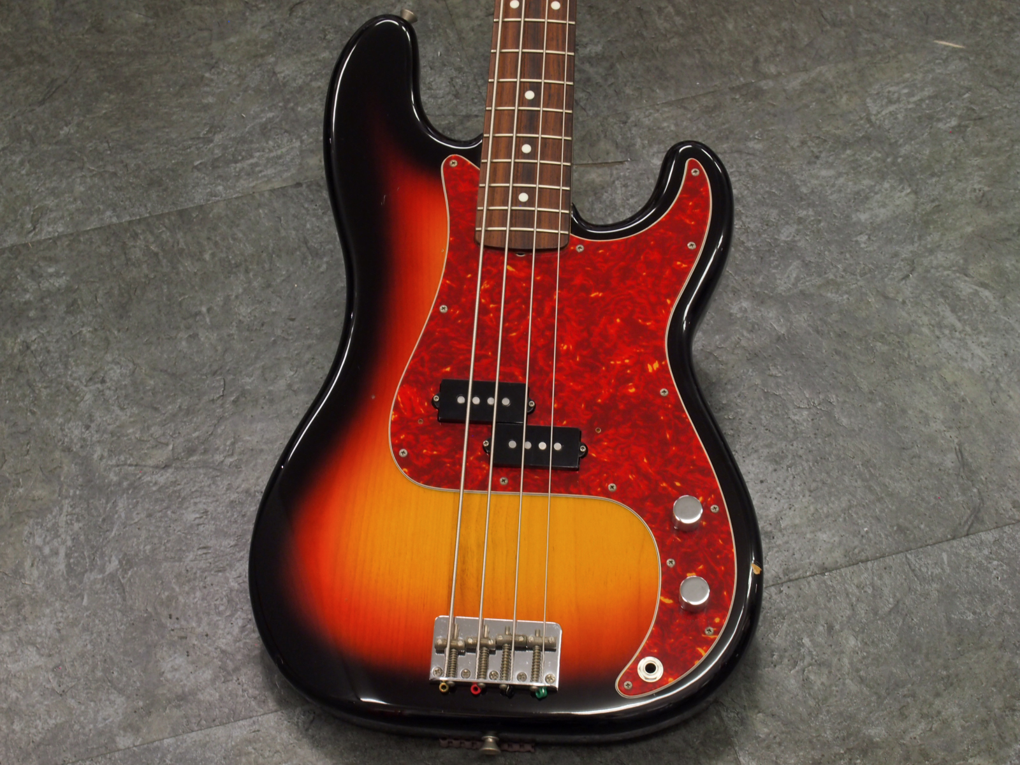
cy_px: 382
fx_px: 2239
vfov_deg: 19.4
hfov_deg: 25.7
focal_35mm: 76
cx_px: 510
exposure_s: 1/2
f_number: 13
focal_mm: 38
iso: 200
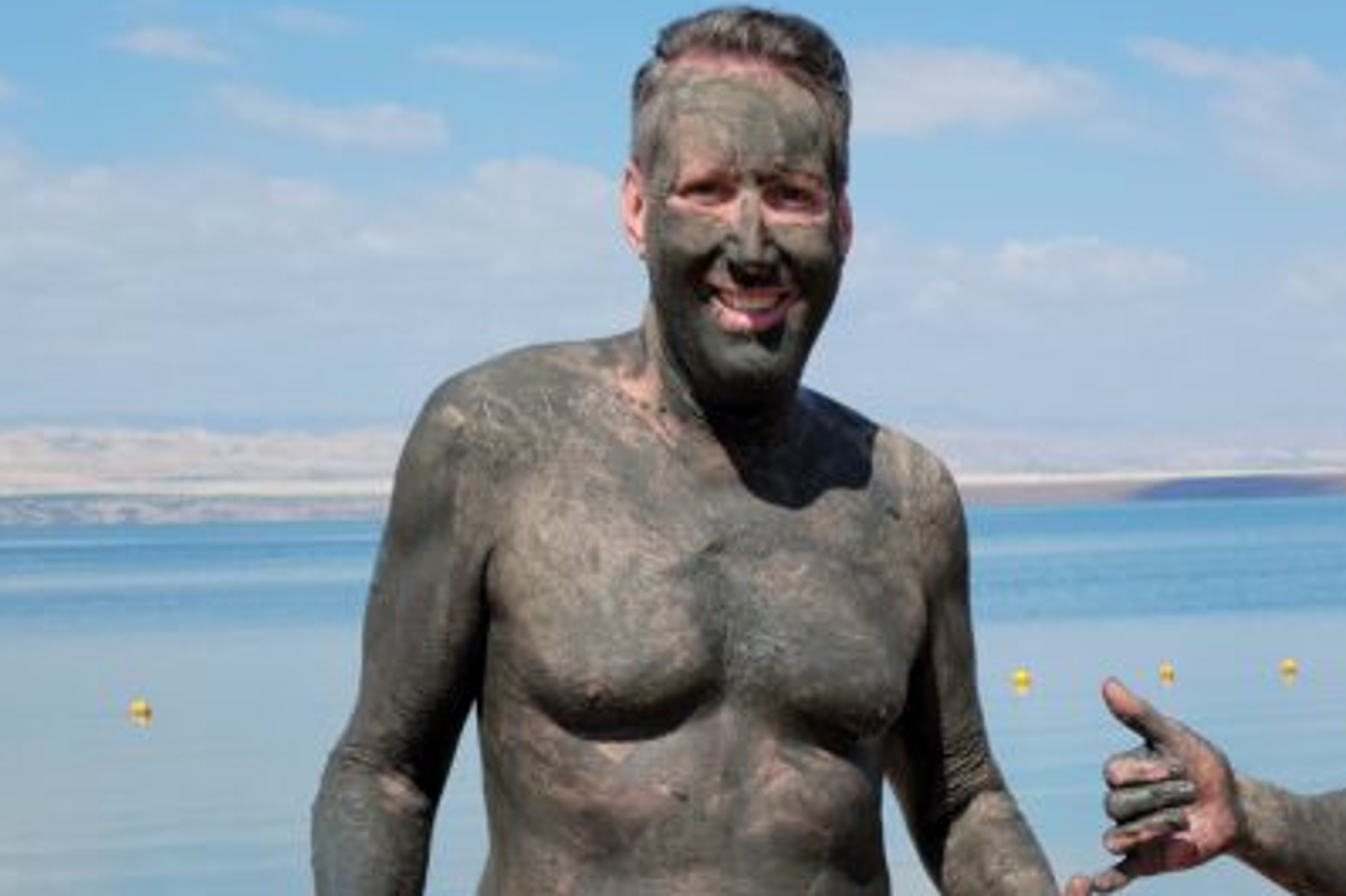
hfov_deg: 26.0
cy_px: 1146
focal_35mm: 75
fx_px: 2803
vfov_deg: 17.1
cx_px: 1234
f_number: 2
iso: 25
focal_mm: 5.9
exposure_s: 1/1145
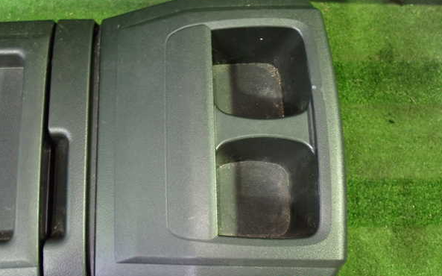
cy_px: 127
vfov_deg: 29.2
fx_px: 530
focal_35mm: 44
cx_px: 222
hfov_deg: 45.3
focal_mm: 7.31
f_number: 2.8
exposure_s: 1/20
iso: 800
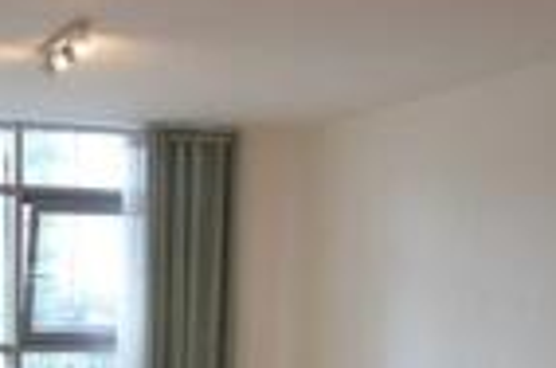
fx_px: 1176
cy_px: 546
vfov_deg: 16.3
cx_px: 74
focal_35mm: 76
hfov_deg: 25.9
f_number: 4
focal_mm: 11
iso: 400
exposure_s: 1/60
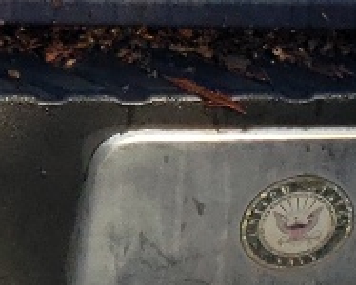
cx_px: -533
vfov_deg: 6.9
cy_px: -272
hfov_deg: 8.1
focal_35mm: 217
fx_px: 2289
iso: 50
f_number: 1.5
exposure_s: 1/714
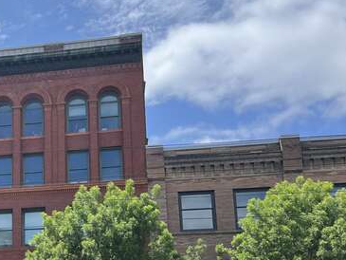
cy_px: 249
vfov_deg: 24.7
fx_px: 570
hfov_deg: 30.9
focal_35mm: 57
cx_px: -11
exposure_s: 1/2268
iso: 50
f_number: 1.6
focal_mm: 5.1
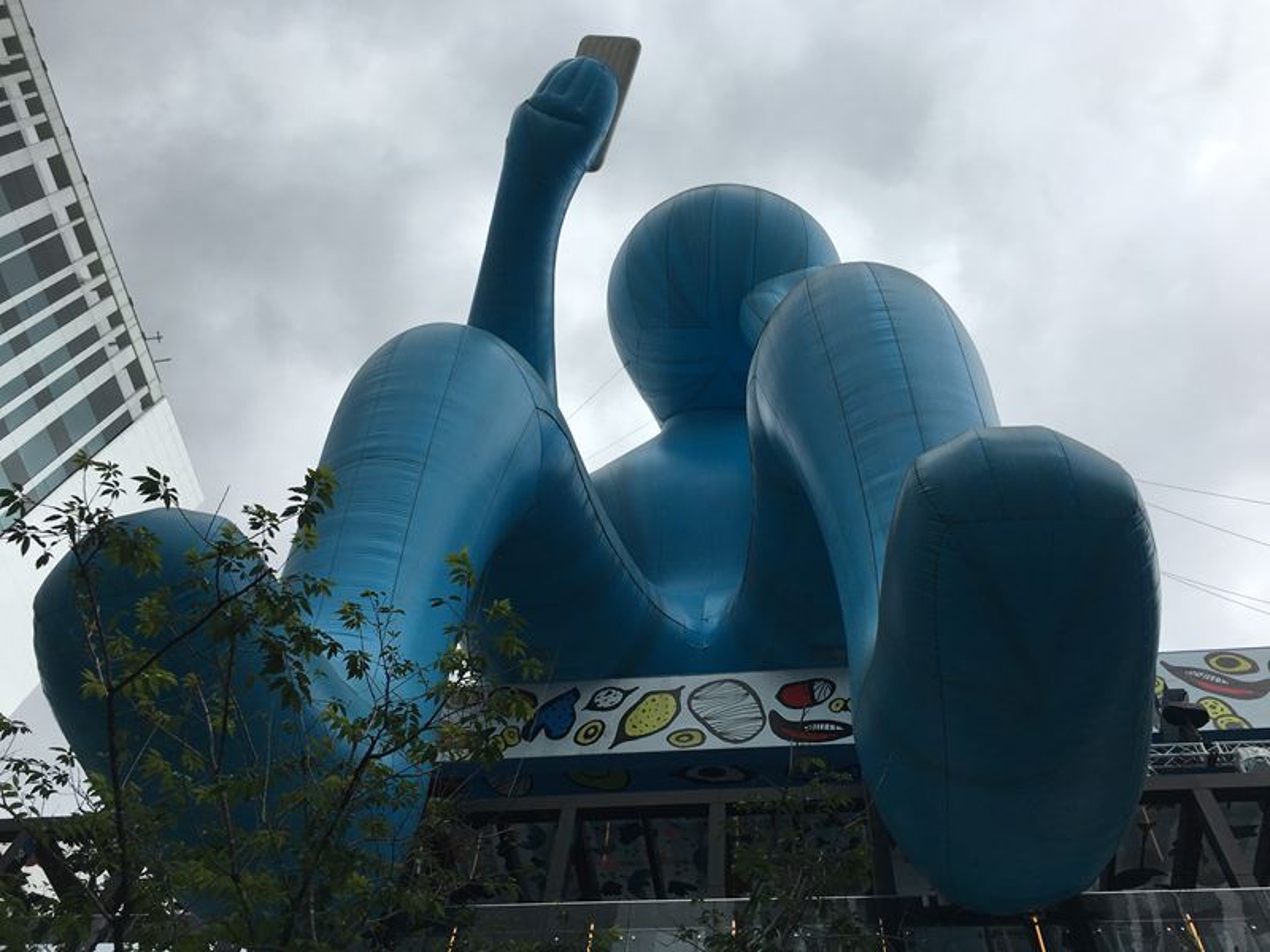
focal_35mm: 29
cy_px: 476
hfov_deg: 61.7
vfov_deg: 48.2
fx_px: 1064
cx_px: 635
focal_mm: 4.15
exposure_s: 1/793
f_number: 2.2
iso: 25
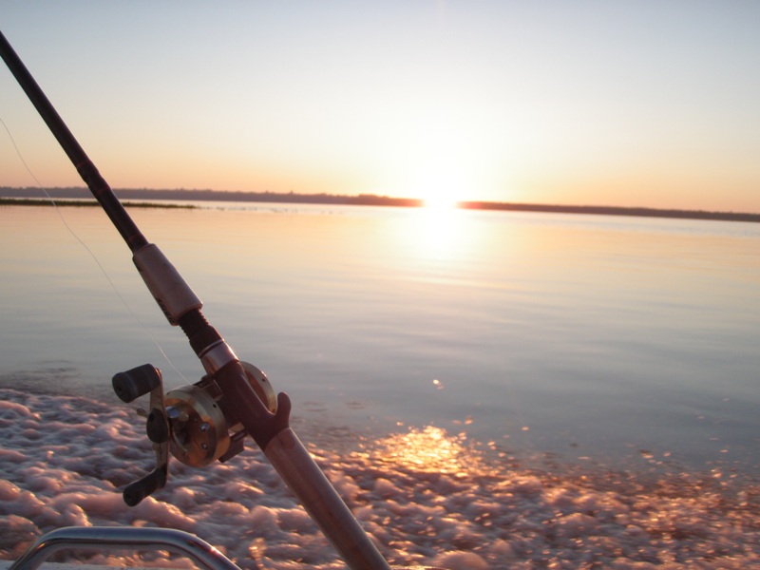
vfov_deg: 37.7
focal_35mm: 38
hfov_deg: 49.0
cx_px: 380
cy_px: 285
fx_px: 834
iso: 80
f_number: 3.5
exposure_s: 1/400
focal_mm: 6.7
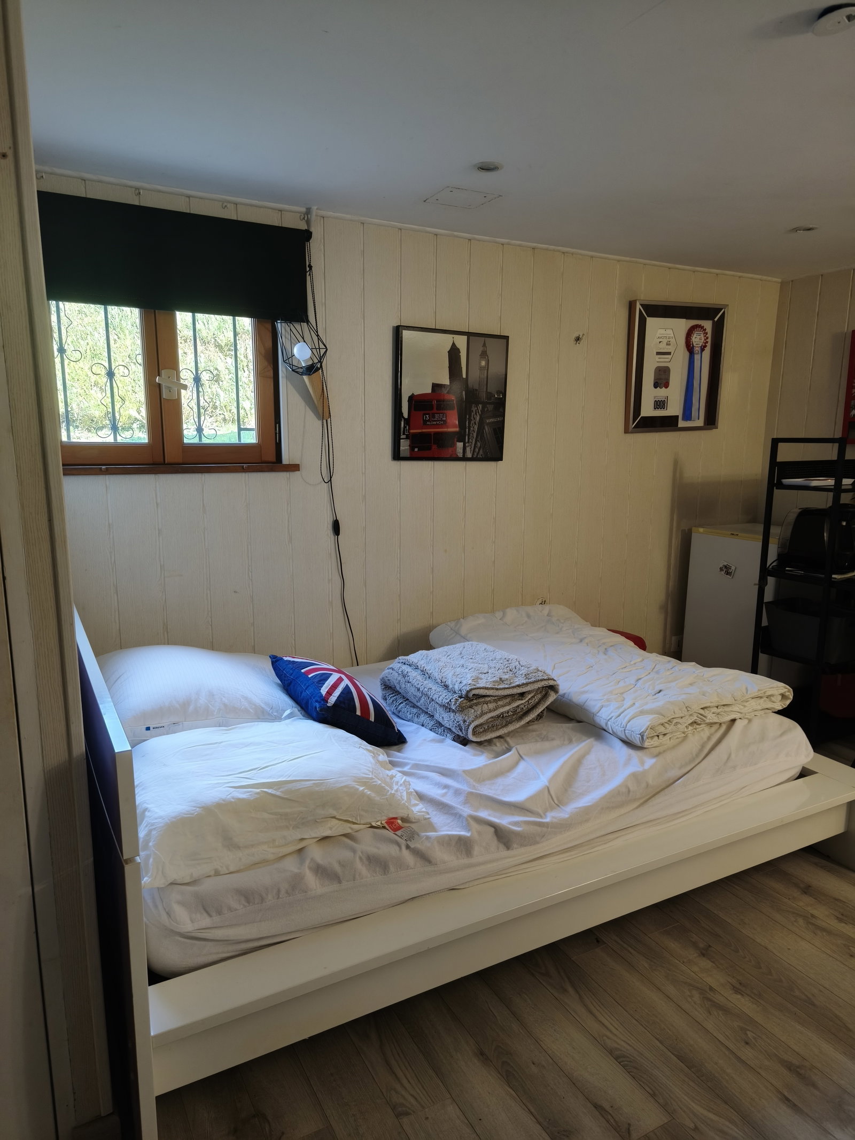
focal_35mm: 23
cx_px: 428
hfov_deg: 58.9
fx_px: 757
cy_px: 570
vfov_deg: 73.9
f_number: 1.7
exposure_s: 1/50
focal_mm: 5.35
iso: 400
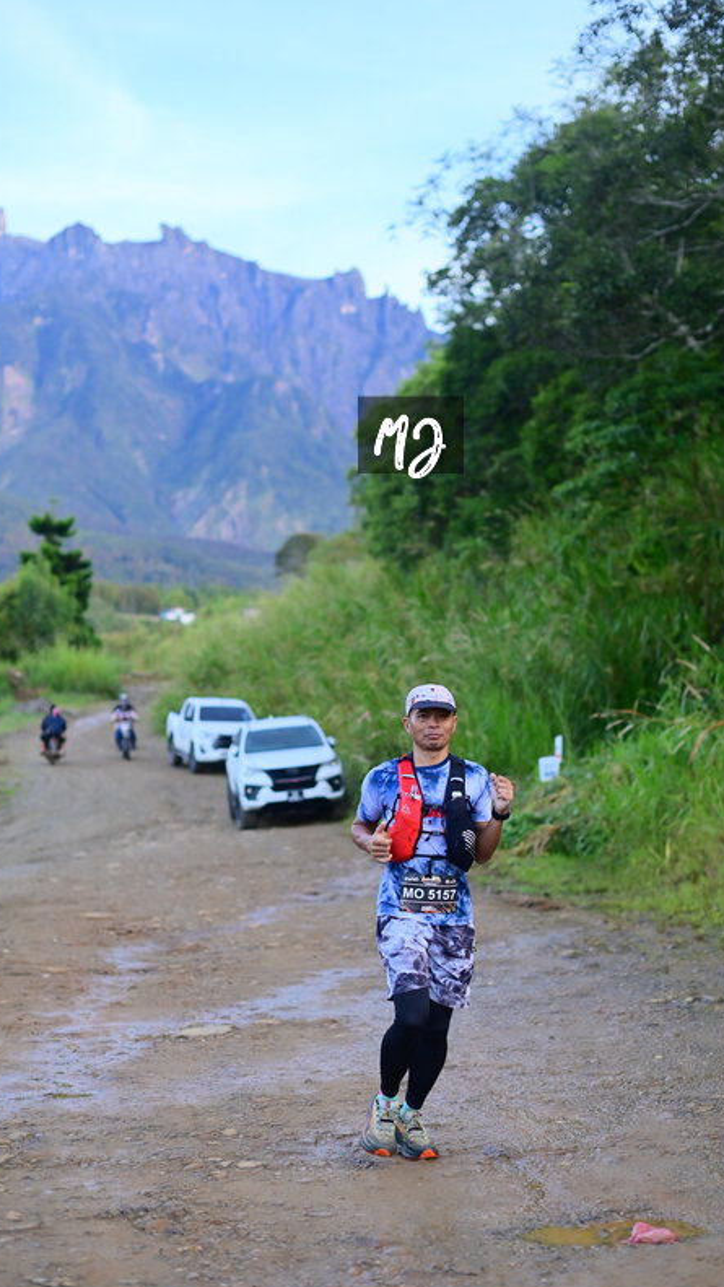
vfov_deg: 39.2
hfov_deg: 22.6
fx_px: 1809
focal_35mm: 53
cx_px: 410
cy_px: 648
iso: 160
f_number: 2
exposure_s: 1/640
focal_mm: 50
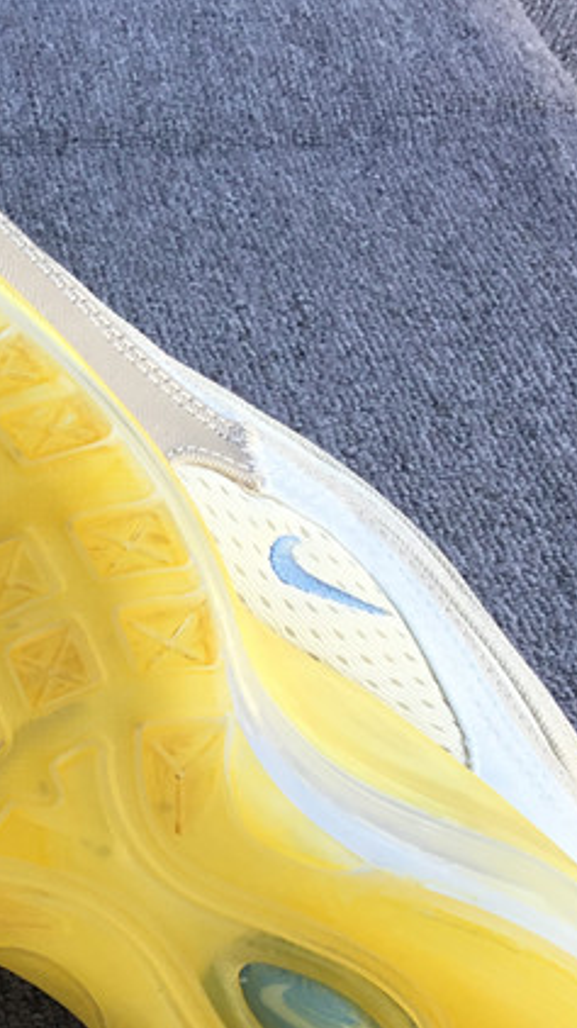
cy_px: 661
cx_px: -141
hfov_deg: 16.0
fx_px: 1961
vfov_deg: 29.2
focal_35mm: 72
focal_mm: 3.3
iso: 25
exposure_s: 1/221
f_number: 2.4
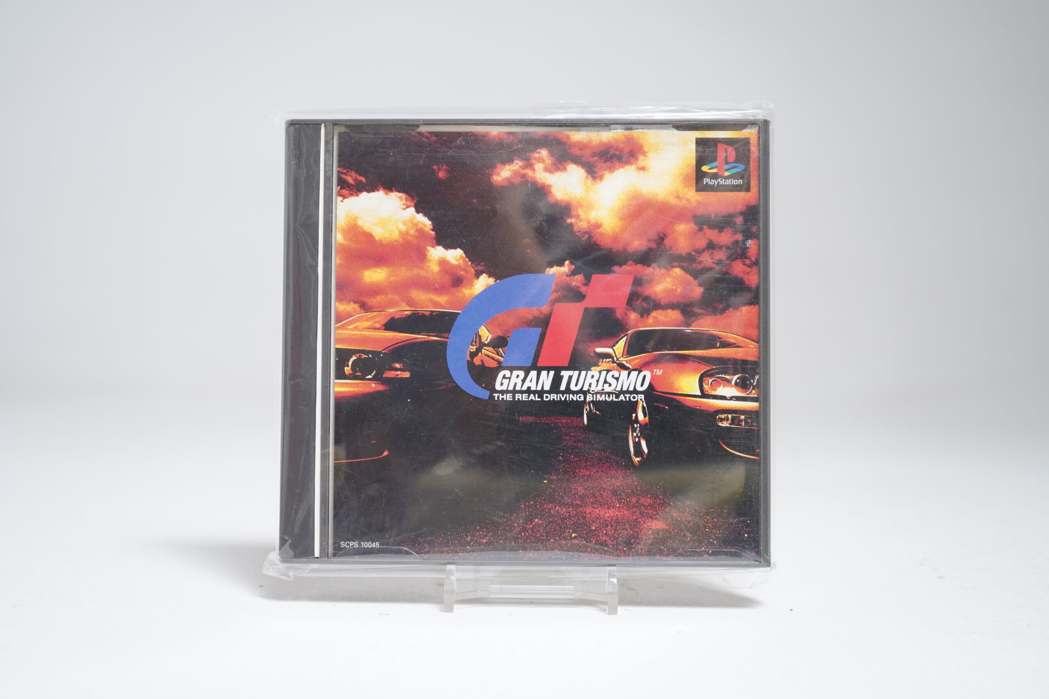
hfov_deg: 41.1
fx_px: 1399
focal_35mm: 48
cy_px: 350
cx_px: 524
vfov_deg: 28.1
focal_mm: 48
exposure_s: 1/4
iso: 100
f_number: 5.6
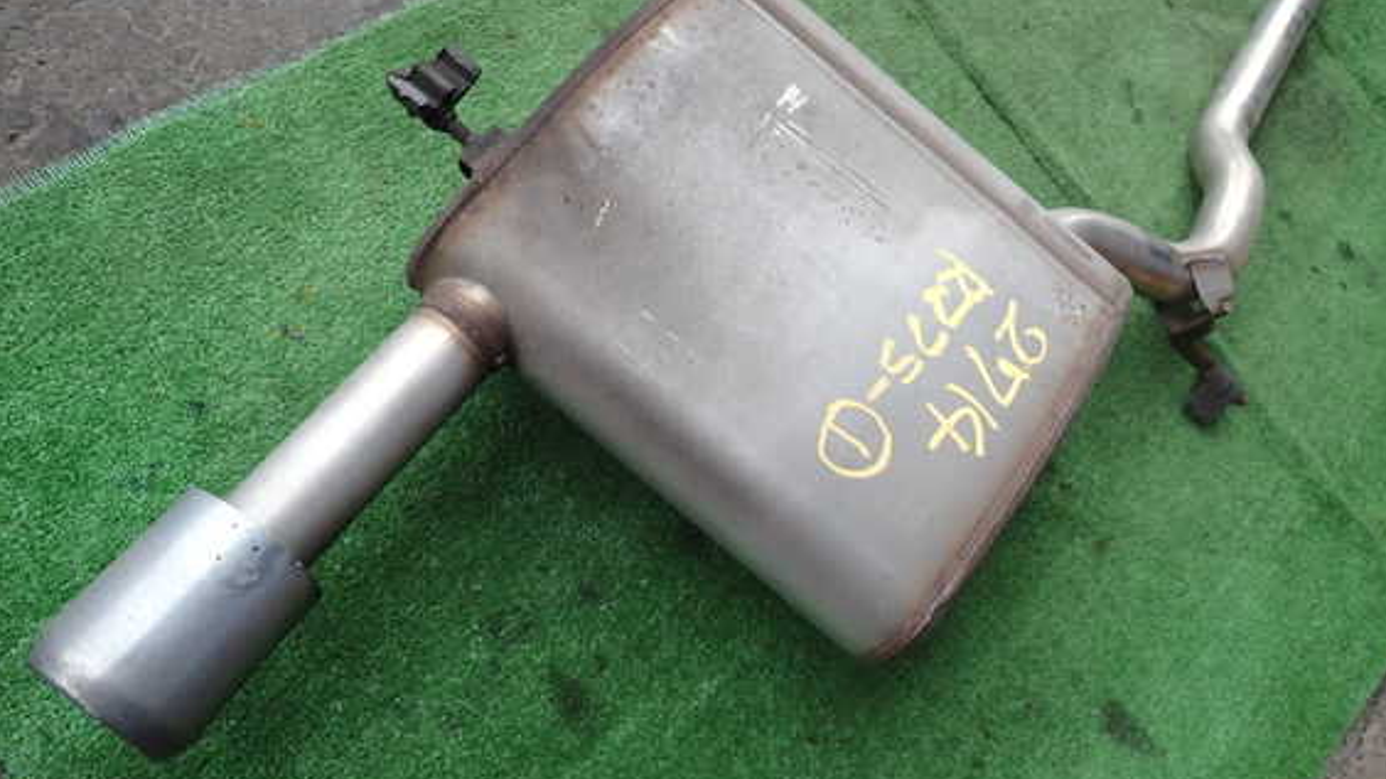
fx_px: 1066
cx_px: 727
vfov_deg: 40.0
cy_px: 327
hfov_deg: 66.0
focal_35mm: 29
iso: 100
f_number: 2
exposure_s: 1/400
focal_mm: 4.5
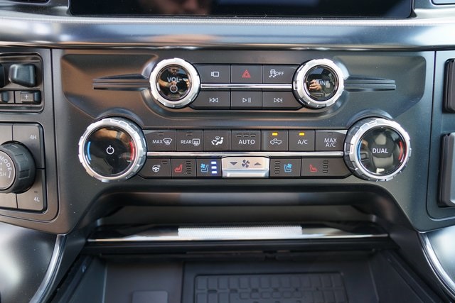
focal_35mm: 28
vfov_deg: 46.4
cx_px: 228
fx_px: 354
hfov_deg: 65.5
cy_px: 152
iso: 320
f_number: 4
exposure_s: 1/60
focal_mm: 28
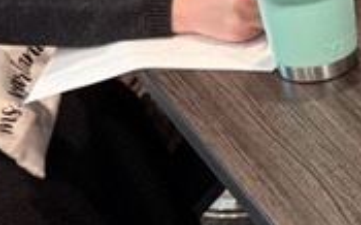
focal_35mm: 149
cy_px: 0
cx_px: 728
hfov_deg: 12.4
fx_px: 1465
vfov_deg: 8.7
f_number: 1.78
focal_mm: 6.76
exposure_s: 1/60
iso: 500
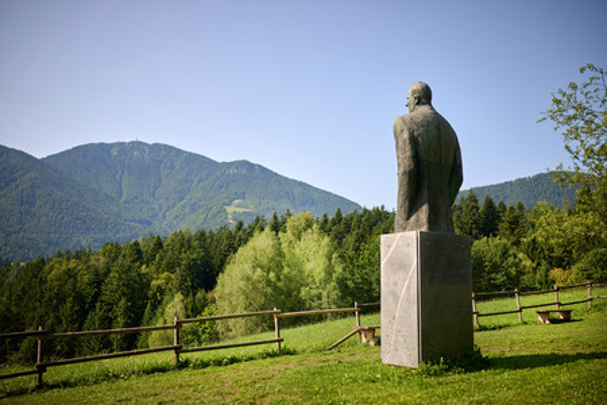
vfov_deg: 37.9
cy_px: 202
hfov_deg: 54.4
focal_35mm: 35
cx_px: 304
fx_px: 590
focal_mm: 35
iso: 64
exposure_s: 1/1600
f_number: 2.5
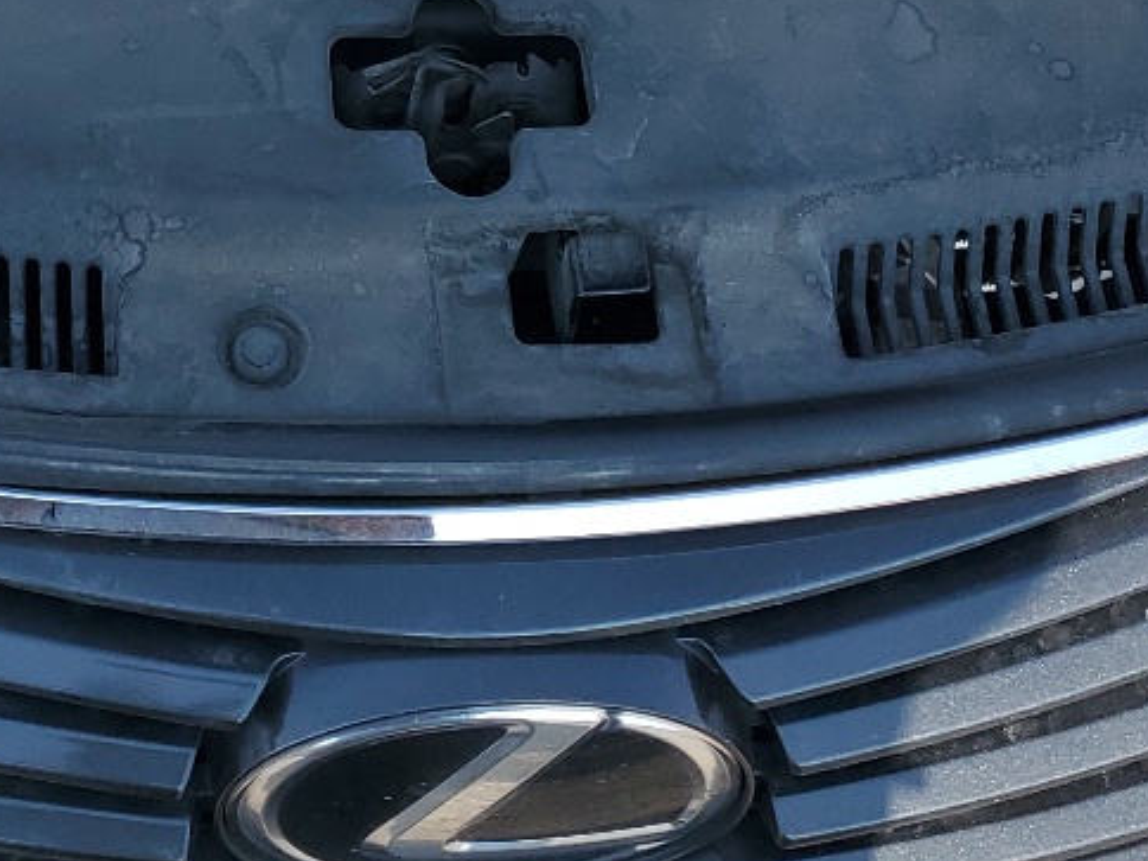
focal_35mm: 86
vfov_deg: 15.5
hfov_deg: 22.5
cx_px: 270
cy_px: -508
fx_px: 2852
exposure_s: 1/1429
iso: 50
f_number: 1.5
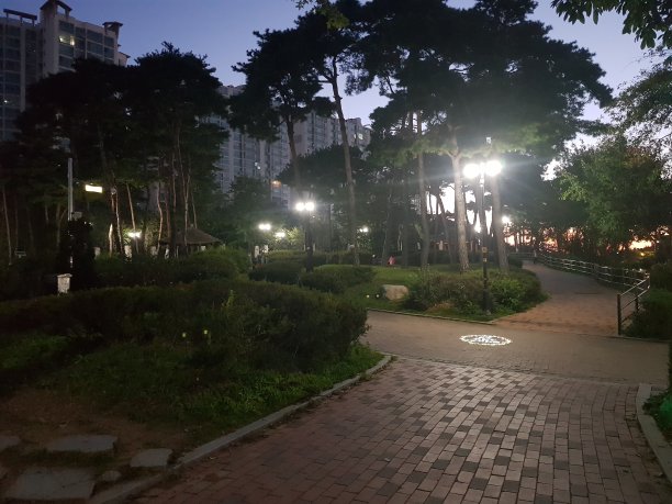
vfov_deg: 53.1
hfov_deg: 67.3
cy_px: 252
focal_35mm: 26
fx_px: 505
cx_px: 336
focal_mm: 4.2
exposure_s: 1/10
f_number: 1.7
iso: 640
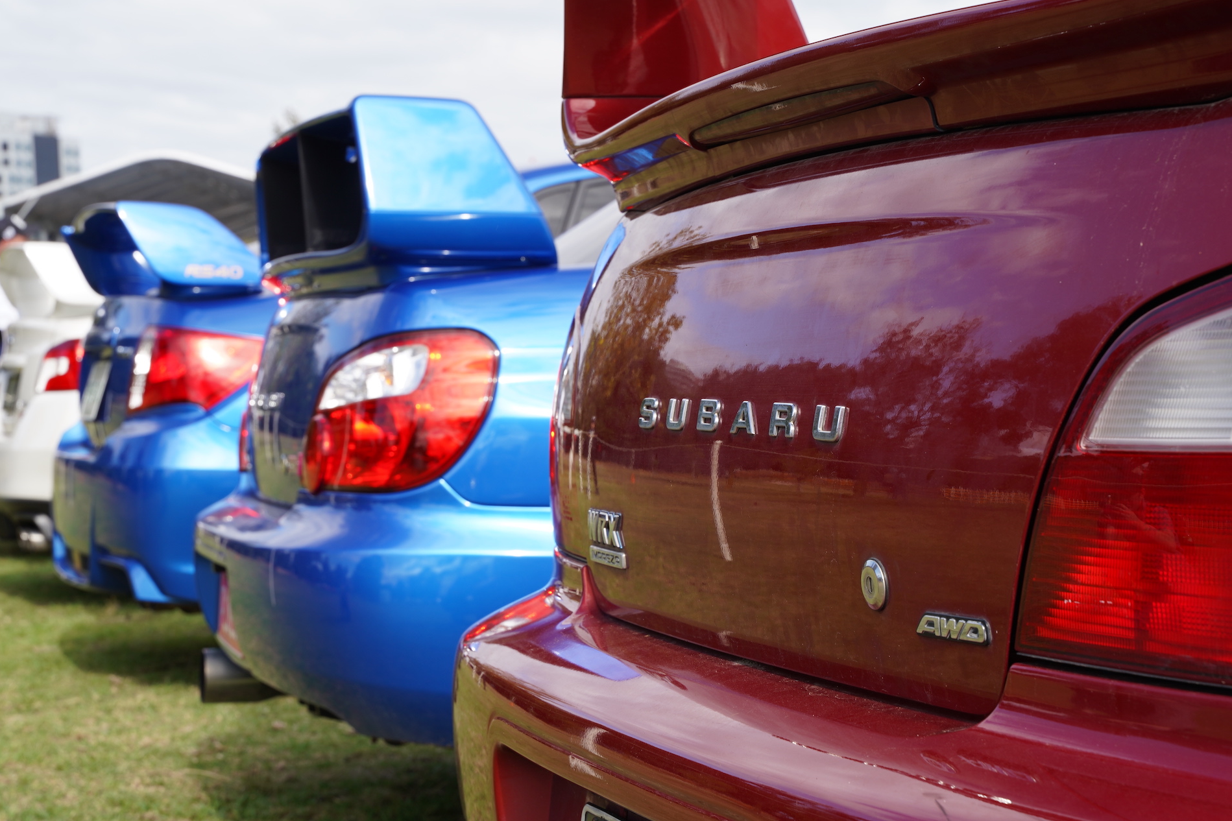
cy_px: 415
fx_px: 2703
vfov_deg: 17.3
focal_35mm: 79
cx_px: 606
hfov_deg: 25.7
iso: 125
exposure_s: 1/80
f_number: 11
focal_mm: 75
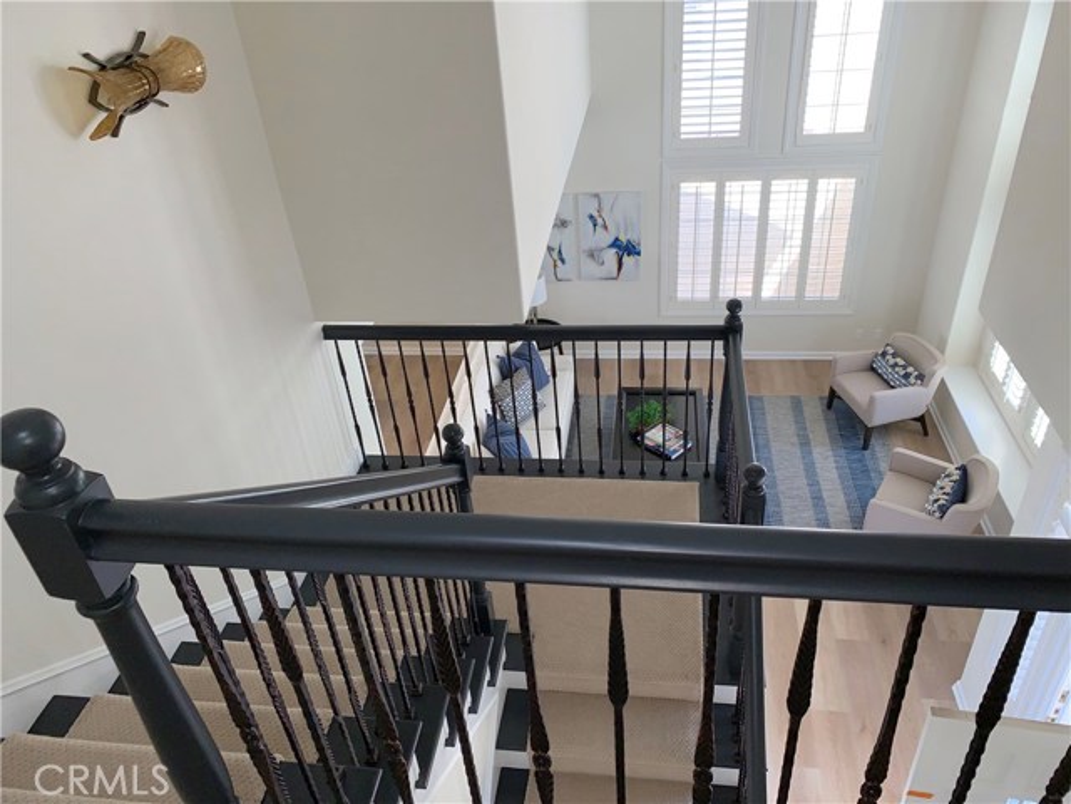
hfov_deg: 67.3
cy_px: 402
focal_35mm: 26
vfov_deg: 53.1
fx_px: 804
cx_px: 536
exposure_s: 1/74
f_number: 1.8
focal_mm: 4.25
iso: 25
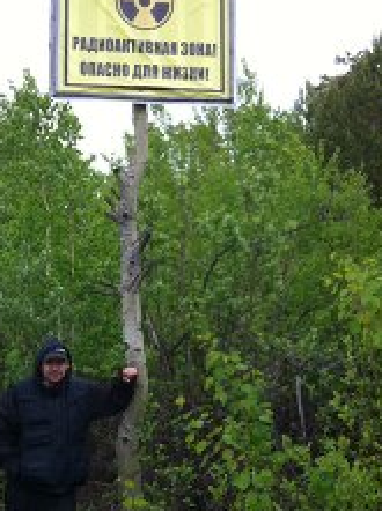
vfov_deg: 34.9
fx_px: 812
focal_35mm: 55
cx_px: 115
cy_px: 290
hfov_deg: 26.3
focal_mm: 3.85
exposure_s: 1/239
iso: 80
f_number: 2.8
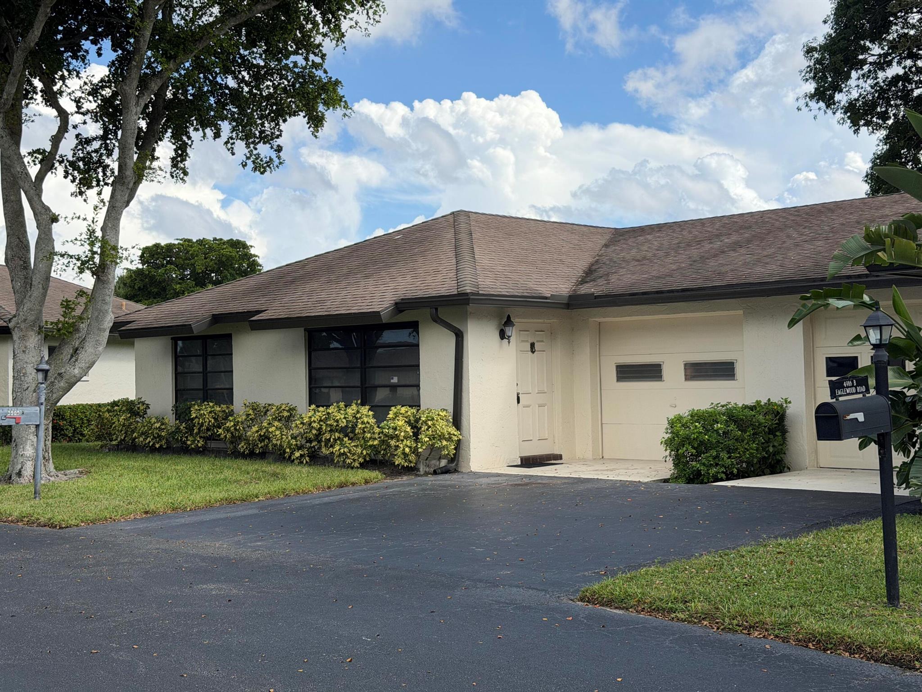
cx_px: 461
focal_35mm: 48
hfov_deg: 39.7
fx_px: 1278
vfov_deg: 30.3
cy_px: 346
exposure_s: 1/4329
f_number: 1.78
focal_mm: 6.76
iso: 80
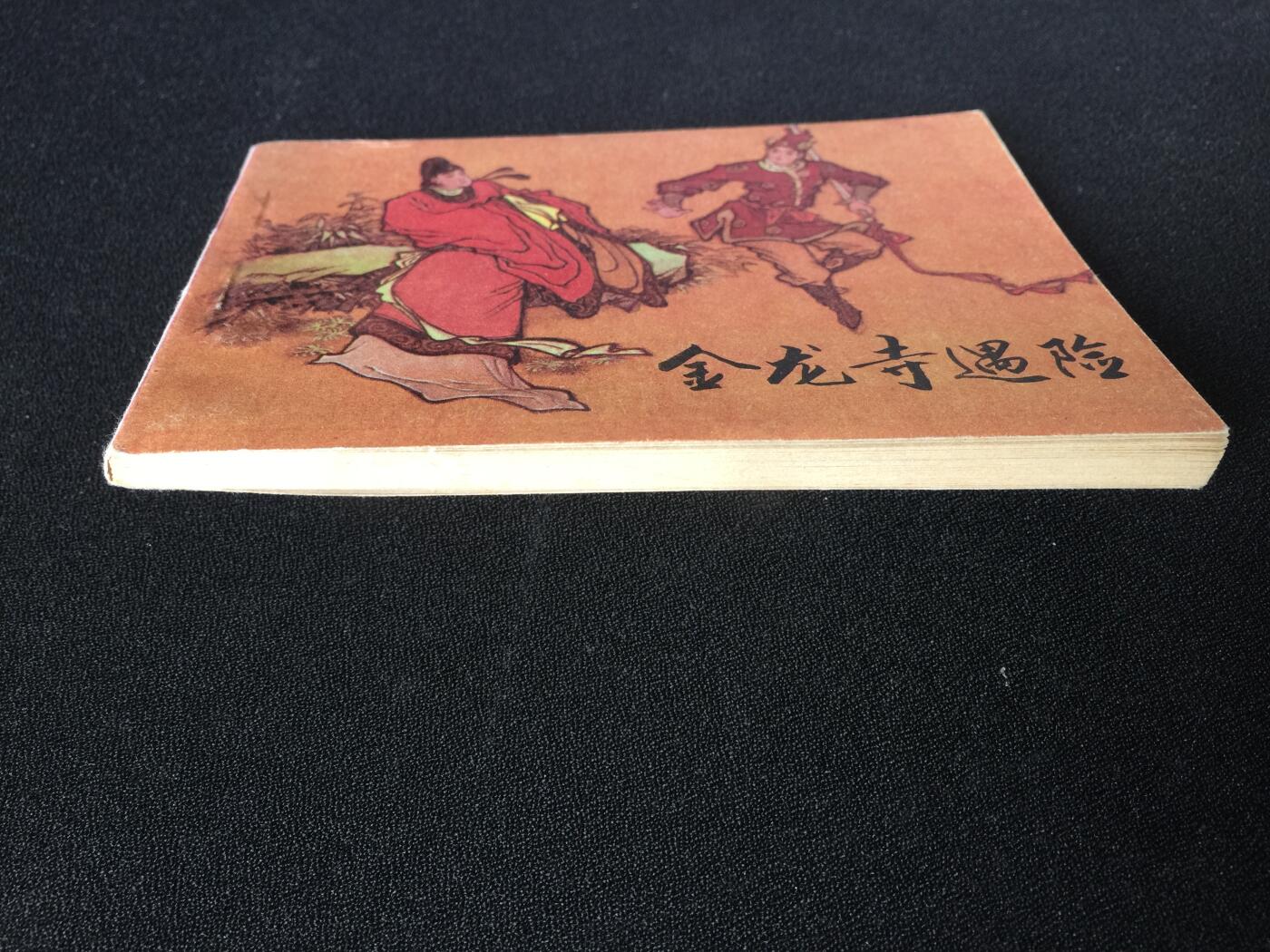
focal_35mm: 29
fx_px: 1064
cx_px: 635
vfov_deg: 48.2
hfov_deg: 61.7
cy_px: 476
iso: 32
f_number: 2.2
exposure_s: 1/33
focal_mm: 4.15
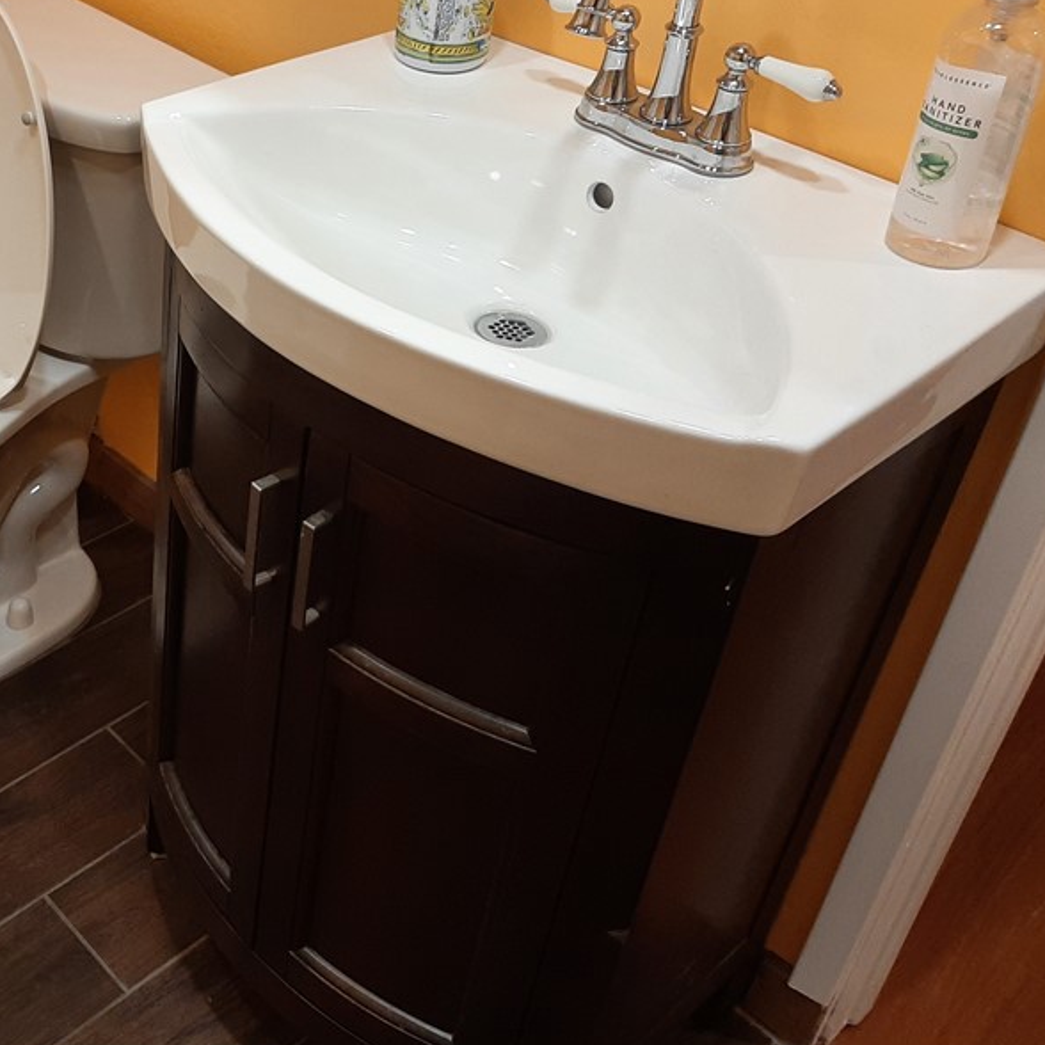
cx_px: 181
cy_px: 382
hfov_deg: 39.9
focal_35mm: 40
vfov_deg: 41.5
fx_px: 1366
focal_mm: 3.93
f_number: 1.7
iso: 80
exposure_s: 1/60
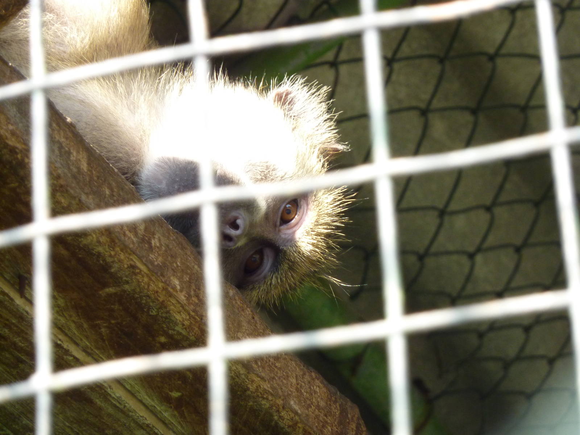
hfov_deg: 8.8
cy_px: 218
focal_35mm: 225
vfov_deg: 6.6
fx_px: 3770
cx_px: 290
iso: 250
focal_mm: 37
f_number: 4.6
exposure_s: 1/80
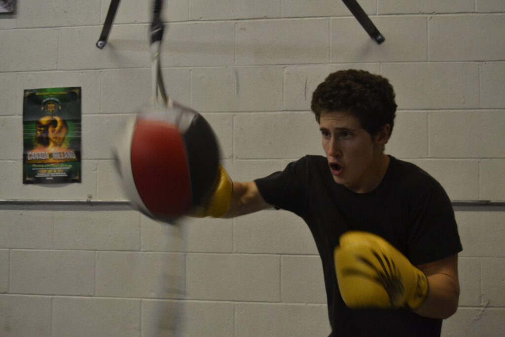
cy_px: 168
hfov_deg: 49.5
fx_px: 547
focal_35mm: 39
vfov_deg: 34.2
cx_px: 252
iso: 1250
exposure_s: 1/80
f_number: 4
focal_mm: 26
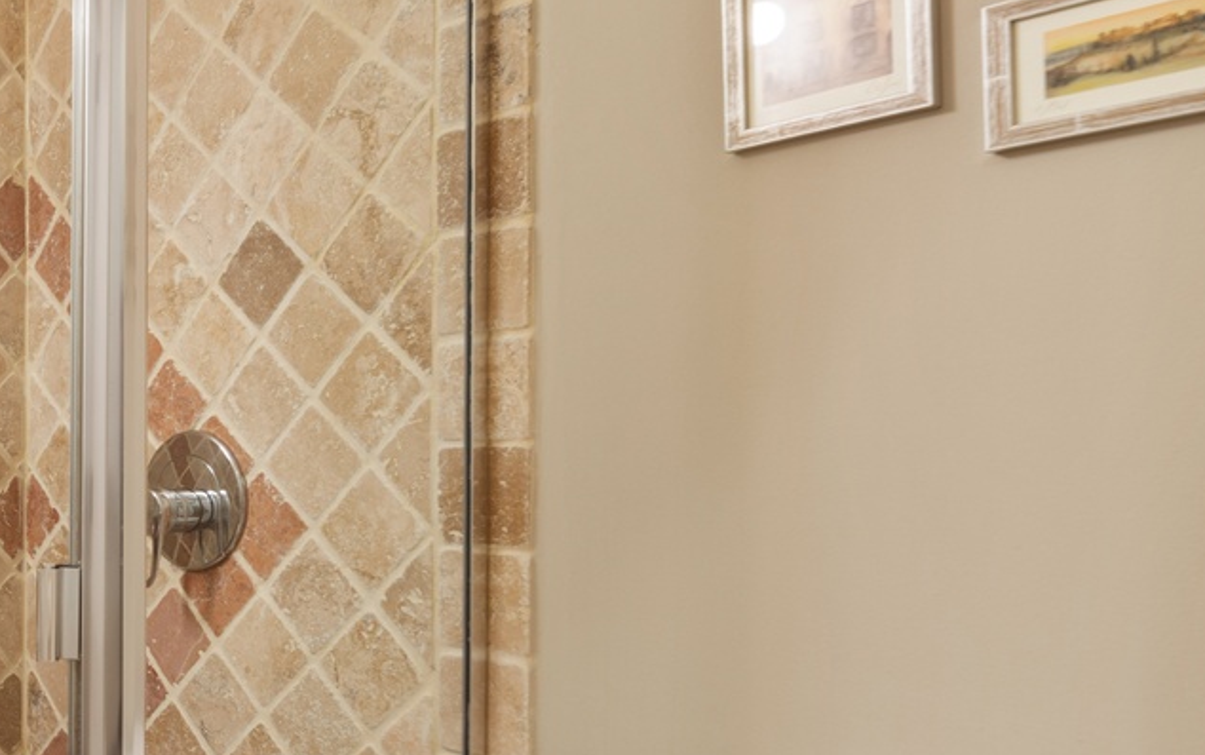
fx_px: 1281
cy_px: 491
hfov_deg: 39.3
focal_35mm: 39
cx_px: -179
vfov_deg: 32.6
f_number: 8
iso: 100
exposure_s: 1/1.25
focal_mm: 15
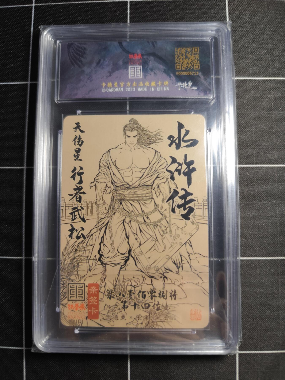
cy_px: 190
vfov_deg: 73.9
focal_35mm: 23
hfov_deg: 58.9
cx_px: 142
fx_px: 252
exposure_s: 1/100
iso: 500
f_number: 1.65
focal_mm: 6.14
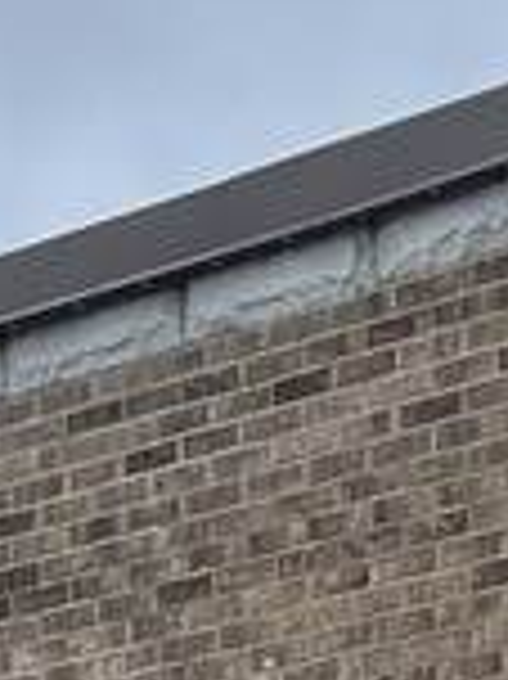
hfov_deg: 7.8
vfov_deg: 9.2
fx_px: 3645
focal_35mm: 186
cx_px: 791
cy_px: 1765
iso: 50
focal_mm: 5.7
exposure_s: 1/1209
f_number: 1.5
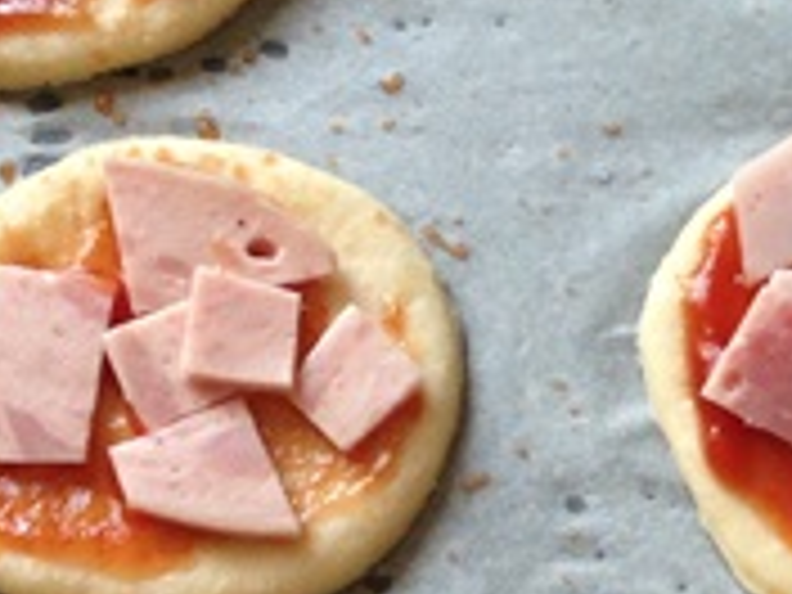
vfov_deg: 9.7
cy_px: 814
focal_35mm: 150
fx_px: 3432
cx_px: 1058
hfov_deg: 12.7
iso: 80
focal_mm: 4.12
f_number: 2.4
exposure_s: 1/20
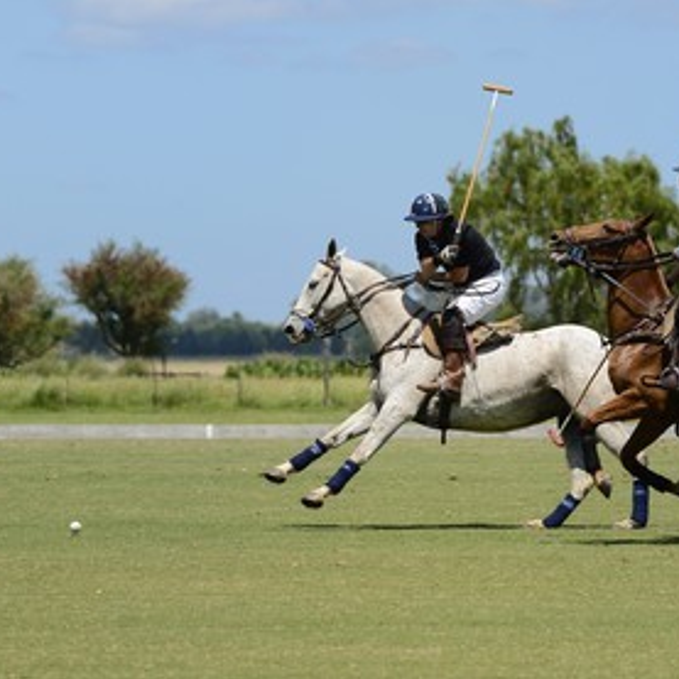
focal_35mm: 257
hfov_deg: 6.8
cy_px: 341
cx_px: 442
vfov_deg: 6.8
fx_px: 5703
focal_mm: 200
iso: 200
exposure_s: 1/1000
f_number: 6.3
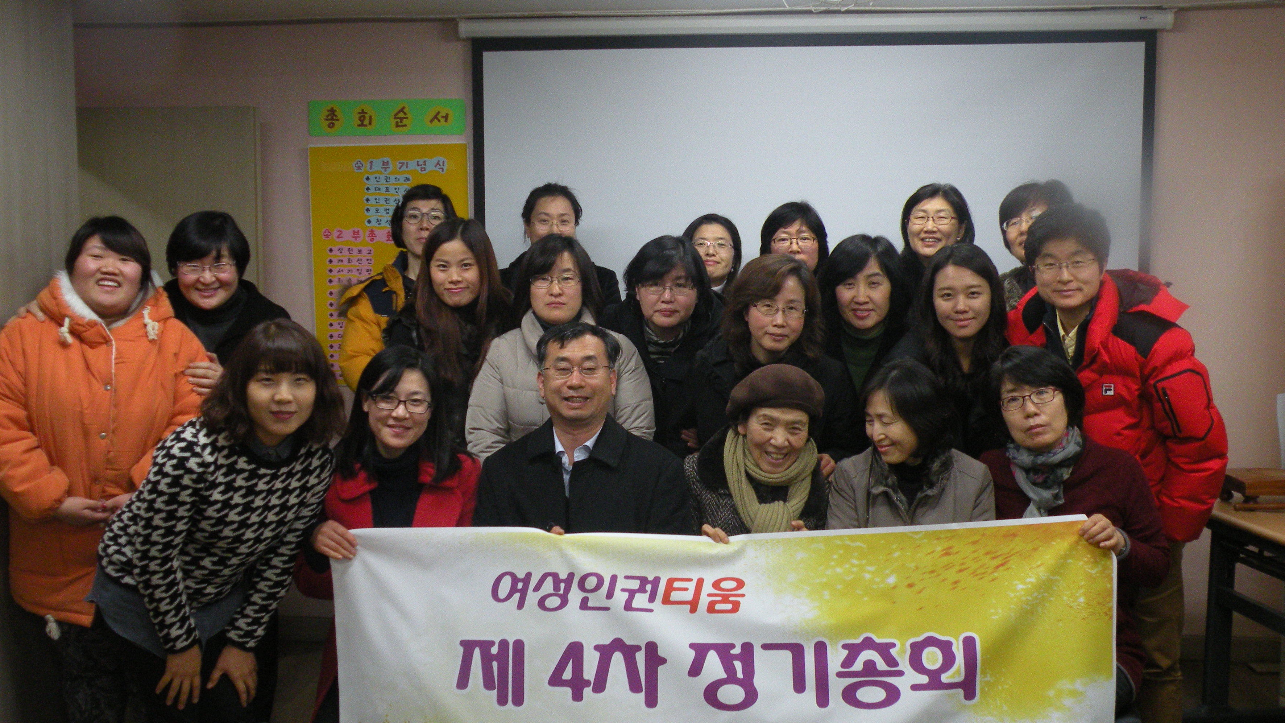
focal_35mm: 37
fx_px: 1261
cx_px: 629
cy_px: 325
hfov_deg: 54.0
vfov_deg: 32.0
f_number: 3.2
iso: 259
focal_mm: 5.8
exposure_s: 1/65.7
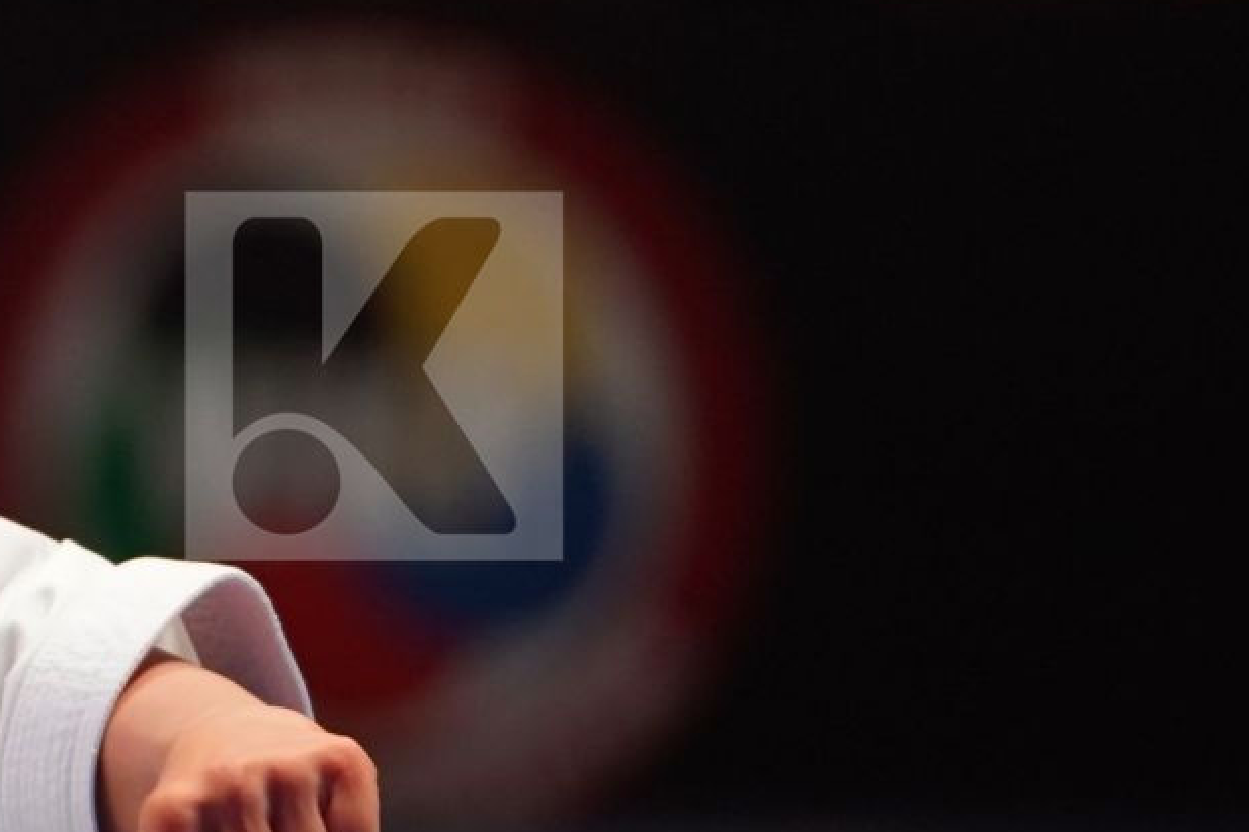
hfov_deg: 2.4
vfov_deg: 1.6
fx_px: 30070
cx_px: -312
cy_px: 377
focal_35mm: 867
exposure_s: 1/500
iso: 800
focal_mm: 198
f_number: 2.8
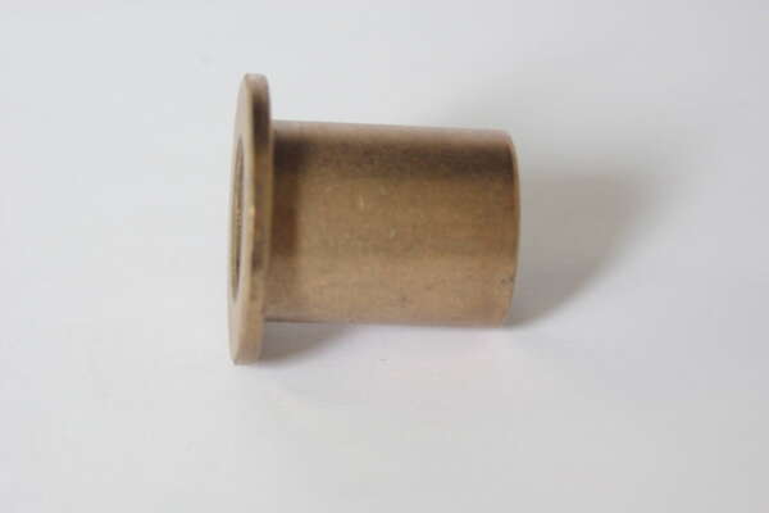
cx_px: 384
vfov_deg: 11.4
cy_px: 256
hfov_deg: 17.1
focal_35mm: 120
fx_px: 2563
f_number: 8
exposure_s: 1/20
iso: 800
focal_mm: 80
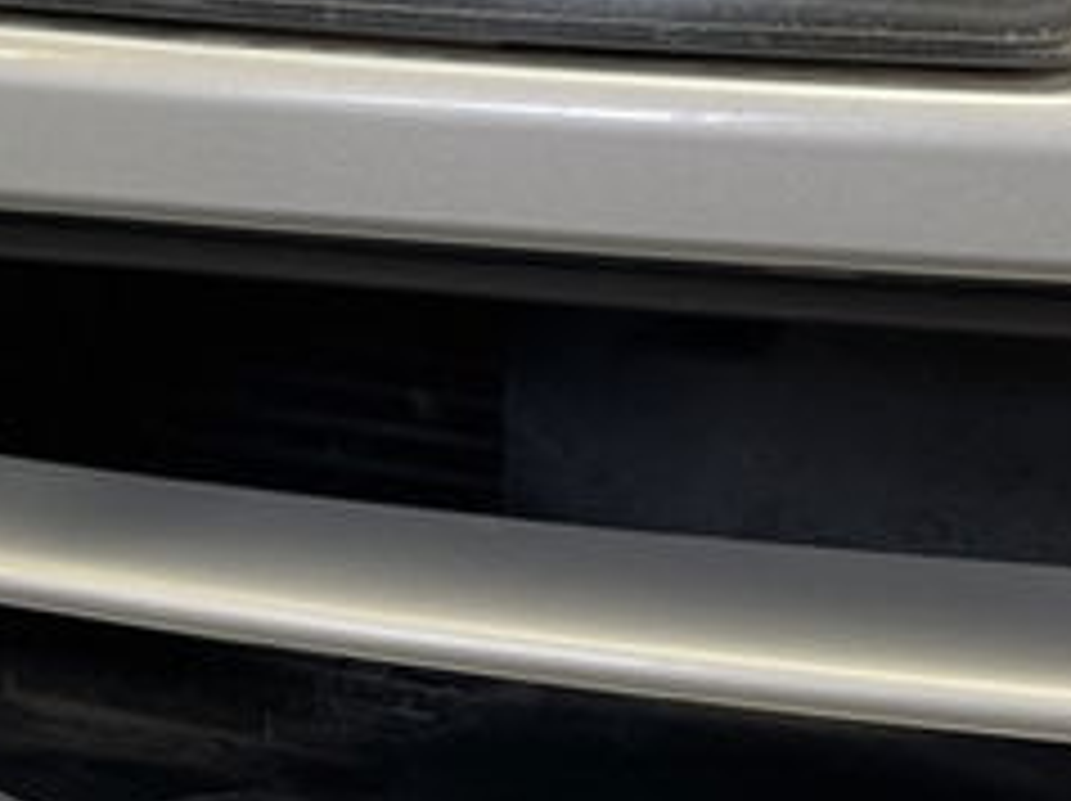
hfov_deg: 23.3
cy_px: 454
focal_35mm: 84
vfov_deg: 17.5
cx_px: 454
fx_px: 2596
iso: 80
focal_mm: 4.2
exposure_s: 1/50
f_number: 1.6
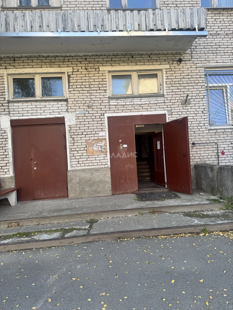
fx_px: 215
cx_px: 116
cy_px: 155
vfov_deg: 71.6
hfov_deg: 56.8
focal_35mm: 24
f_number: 1.78
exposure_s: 1/477
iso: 80
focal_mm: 6.76
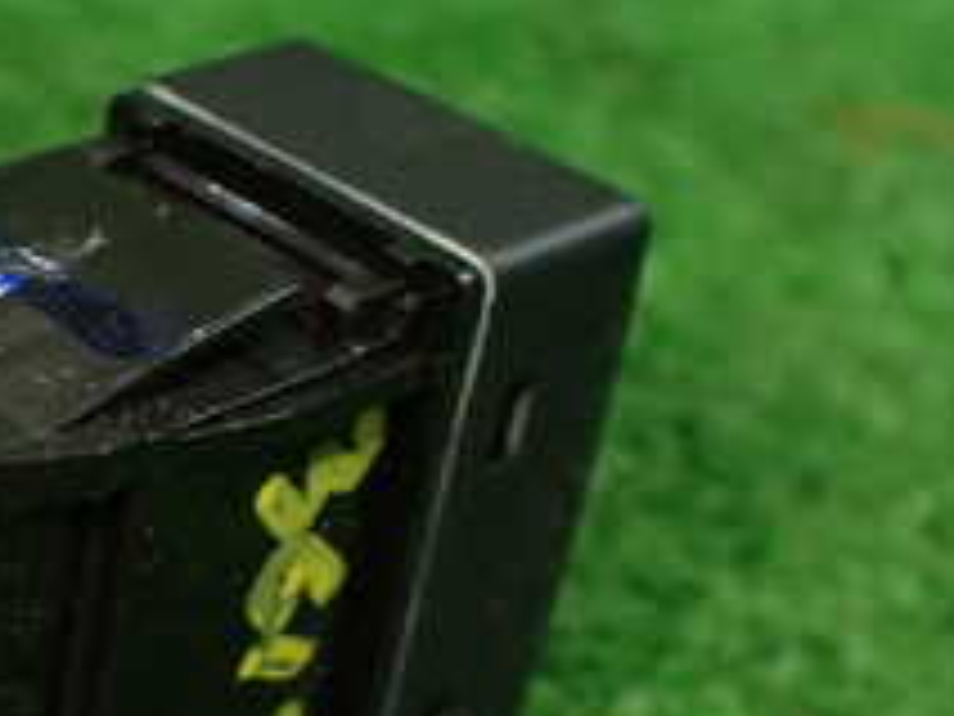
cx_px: 99
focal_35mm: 85
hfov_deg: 22.5
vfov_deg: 17.3
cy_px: 459
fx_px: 2343
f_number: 2.3
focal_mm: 5.4
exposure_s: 1/125
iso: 500
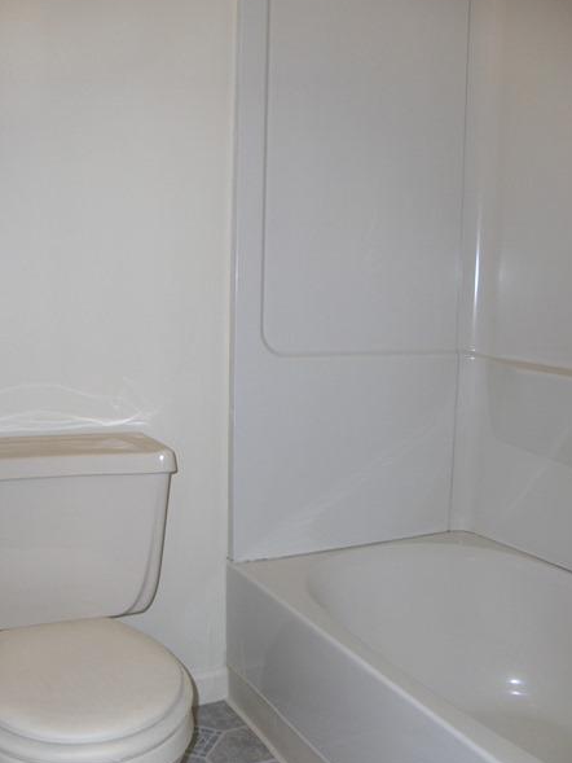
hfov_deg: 37.7
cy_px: 395
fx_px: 837
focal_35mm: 38
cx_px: 268
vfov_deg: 49.0
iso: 100
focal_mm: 5.8
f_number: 2.6
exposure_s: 1/60
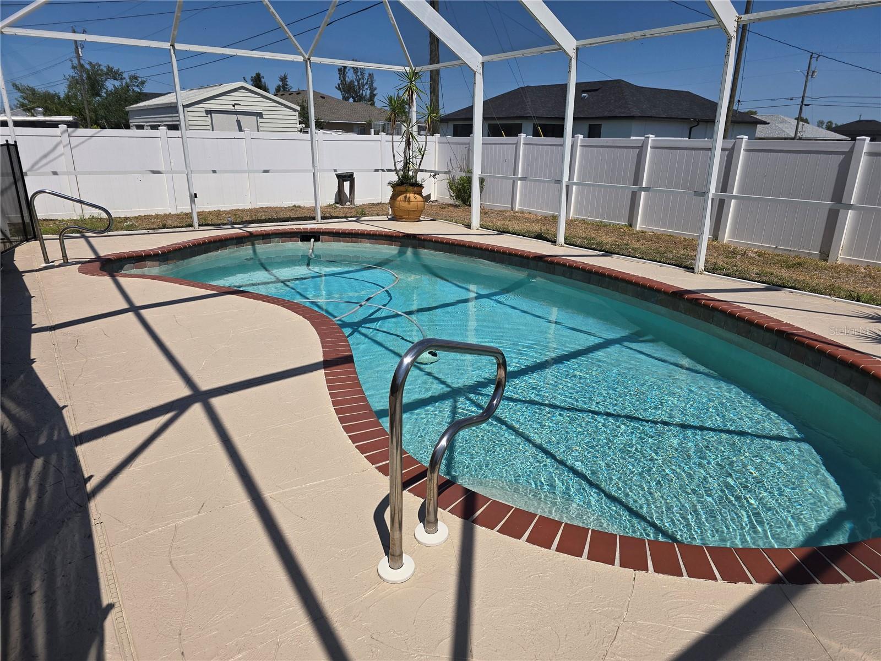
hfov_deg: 73.9
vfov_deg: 58.9
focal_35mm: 23
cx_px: 440
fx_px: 585
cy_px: 330
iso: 12
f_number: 1.7
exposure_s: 1/1186
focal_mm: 6.3
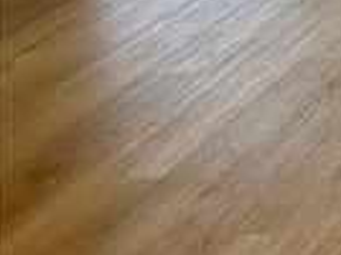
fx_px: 1219
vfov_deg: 10.8
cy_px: -266
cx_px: 809
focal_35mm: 124
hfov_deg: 12.6
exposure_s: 1/251
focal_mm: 5.7
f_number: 1.5
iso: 40
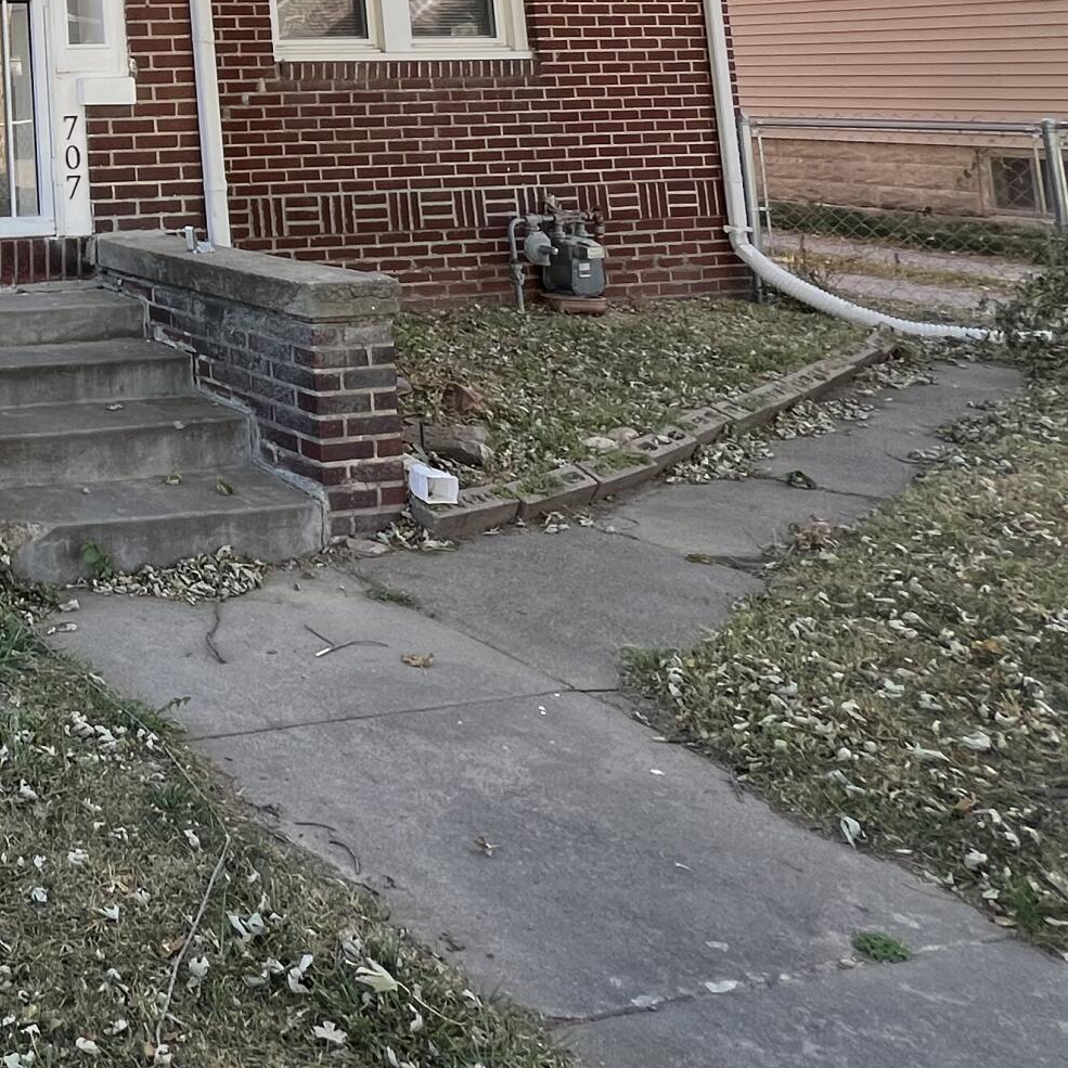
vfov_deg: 39.2
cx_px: -335
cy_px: -92
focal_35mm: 35
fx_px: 1222
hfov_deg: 33.6
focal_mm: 1.57
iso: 32
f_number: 1.8
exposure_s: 1/200
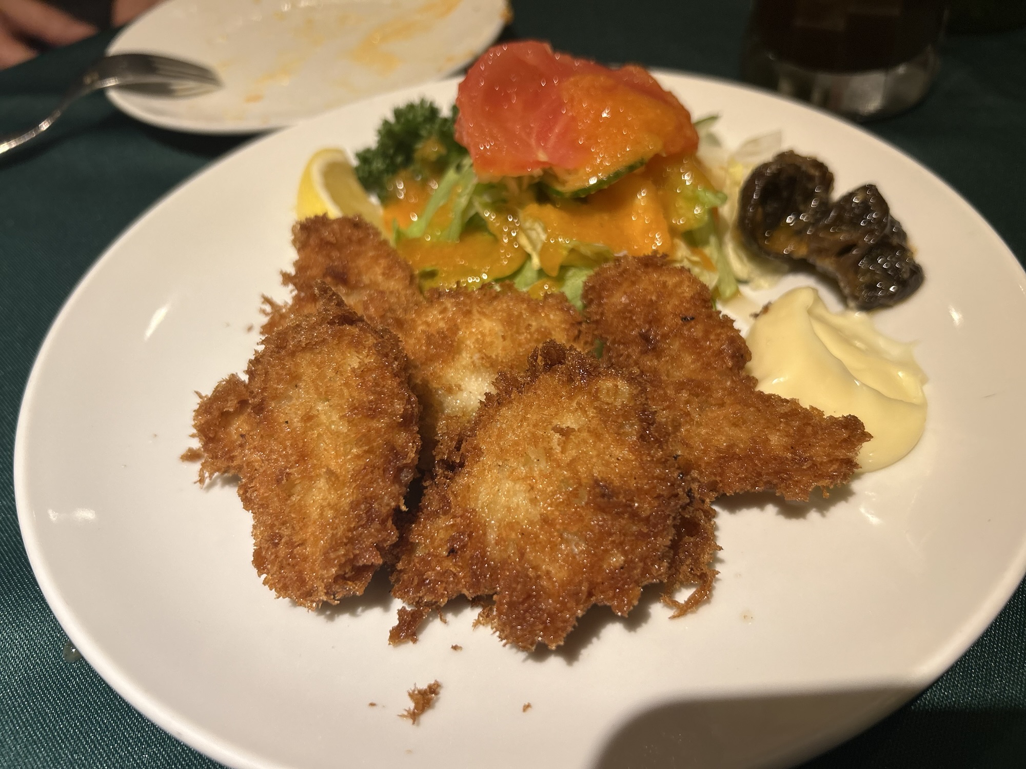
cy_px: 384
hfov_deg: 67.3
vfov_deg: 53.1
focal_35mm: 26
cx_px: 513
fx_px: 771
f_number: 1.5
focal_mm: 5.7
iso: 100
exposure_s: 1/100
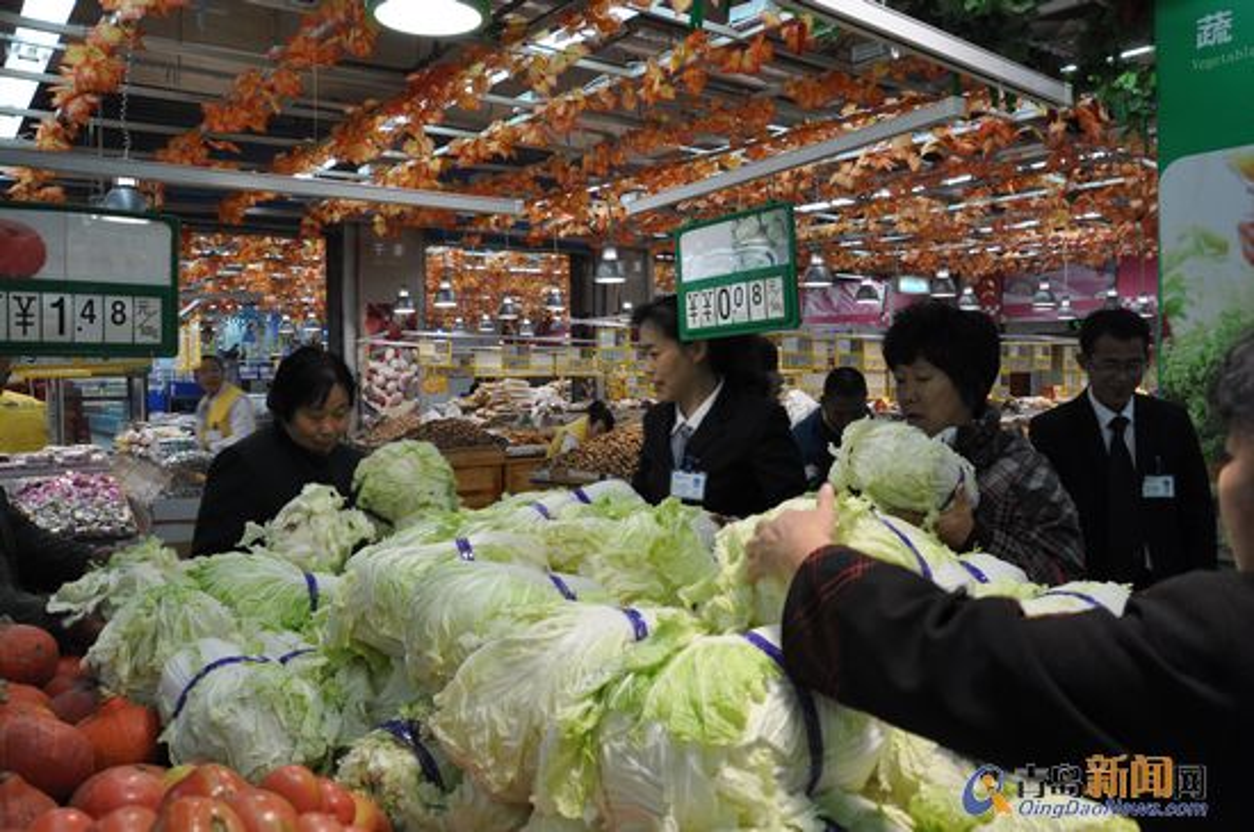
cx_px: 627
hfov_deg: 67.5
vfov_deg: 47.8
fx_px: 939
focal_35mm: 27
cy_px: 416
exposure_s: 1/50
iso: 400
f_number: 7.1
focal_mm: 18
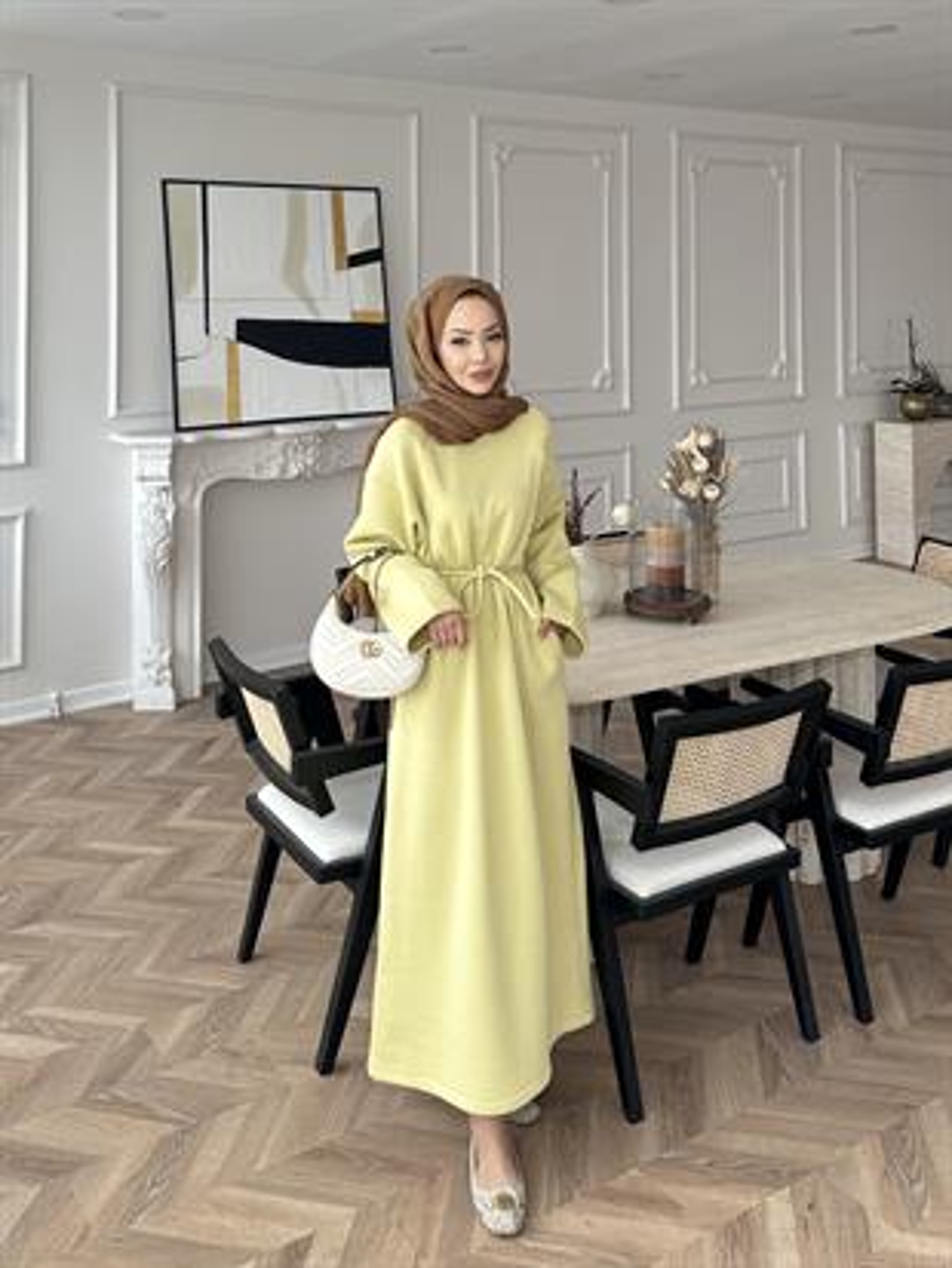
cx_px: 476
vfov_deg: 71.6
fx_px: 880
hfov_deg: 56.8
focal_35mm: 24
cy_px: 634
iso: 80
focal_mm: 6.86
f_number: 1.78
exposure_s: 1/121
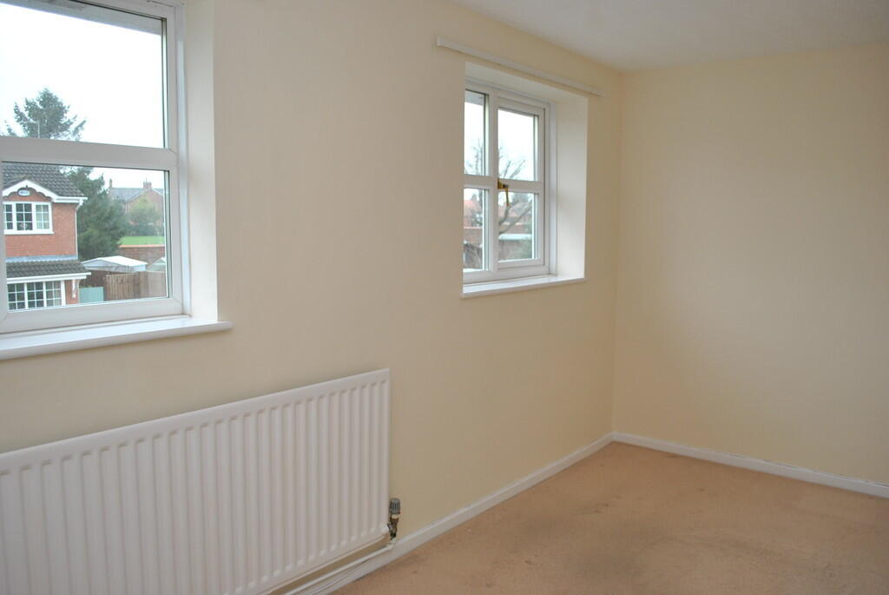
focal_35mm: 27
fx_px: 667
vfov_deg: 48.0
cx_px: 444
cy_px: 298
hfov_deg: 67.3
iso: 200
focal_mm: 18
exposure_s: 1/60
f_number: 4
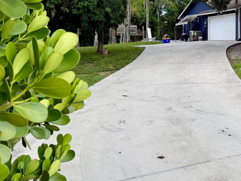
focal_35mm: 47
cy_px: 37
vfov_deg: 30.2
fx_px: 327
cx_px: 227
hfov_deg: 37.2
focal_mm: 6.76
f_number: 1.78
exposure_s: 1/695
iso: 100
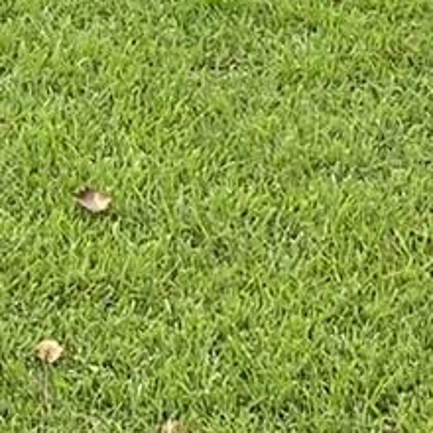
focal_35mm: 214
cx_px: -884
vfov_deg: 7.9
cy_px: -374
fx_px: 3029
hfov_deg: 7.2
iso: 32
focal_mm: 4.25
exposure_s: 1/742
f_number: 1.8
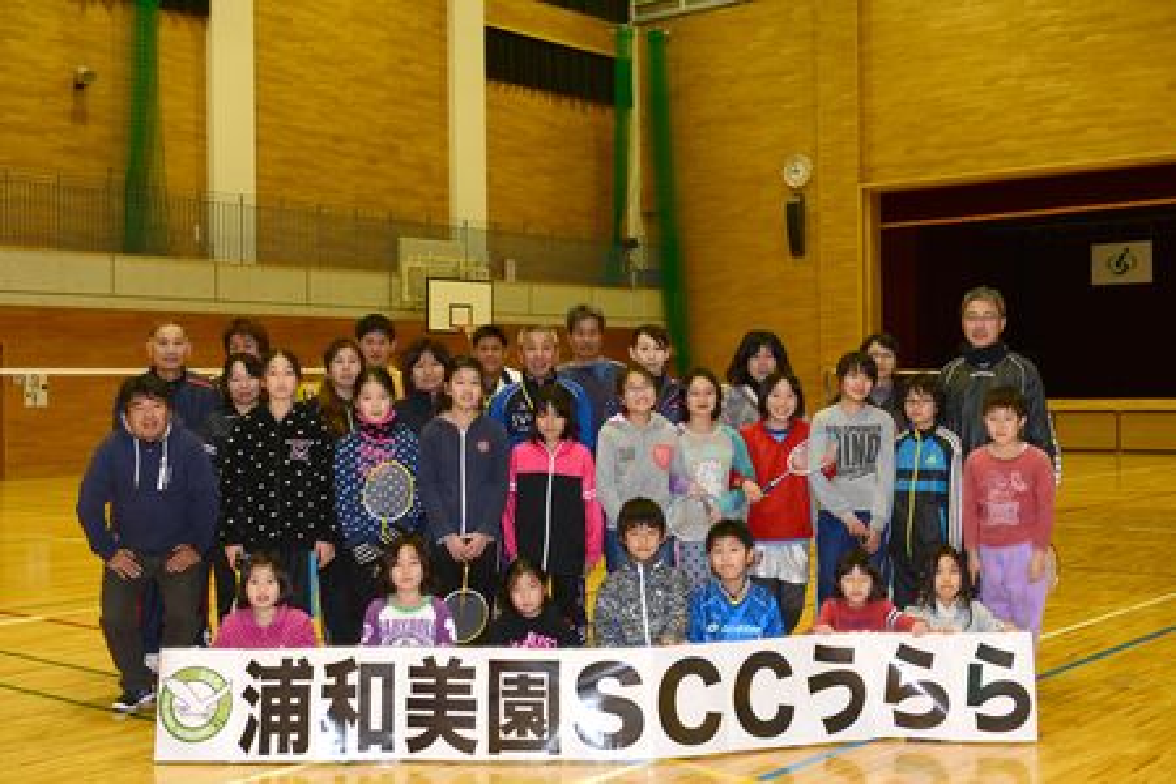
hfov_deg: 43.6
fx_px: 1470
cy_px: 392
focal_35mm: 45
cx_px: 588
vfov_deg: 29.9
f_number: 4
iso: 250
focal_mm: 45
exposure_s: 1/40
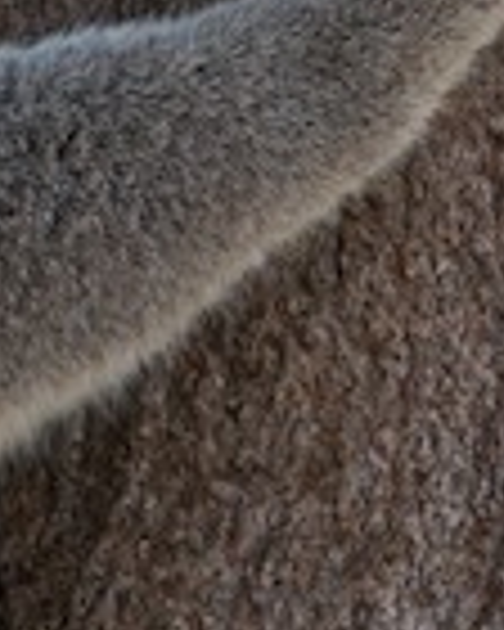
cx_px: -468
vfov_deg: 1.8
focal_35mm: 1052
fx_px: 19615
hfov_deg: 1.5
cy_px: -171
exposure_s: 1/250
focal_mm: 175
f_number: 8
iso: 800
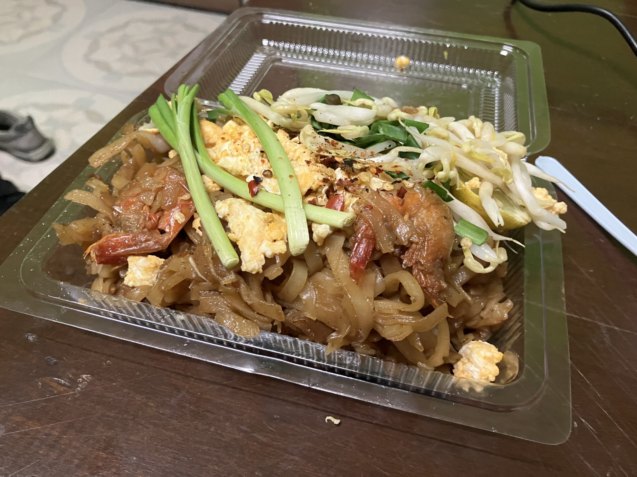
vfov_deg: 49.7
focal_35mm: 28
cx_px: 318
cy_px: 238
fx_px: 515
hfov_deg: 63.4
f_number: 1.8
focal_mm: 3.99
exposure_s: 1/30
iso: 500
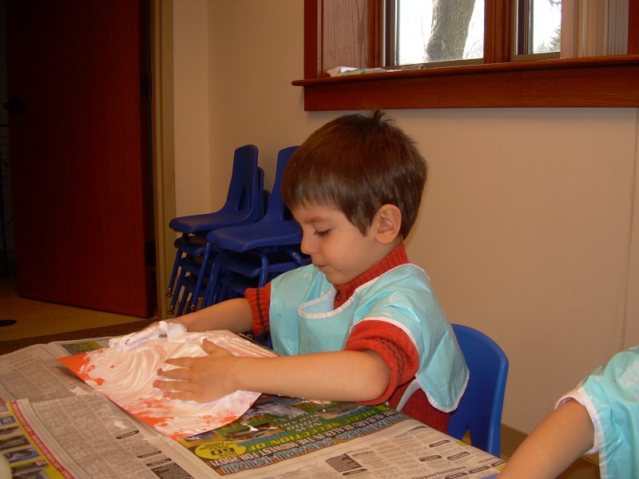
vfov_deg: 37.7
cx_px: 320
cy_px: 240
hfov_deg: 49.0
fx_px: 701
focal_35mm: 38
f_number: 2.8
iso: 50
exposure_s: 1/60
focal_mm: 6.3
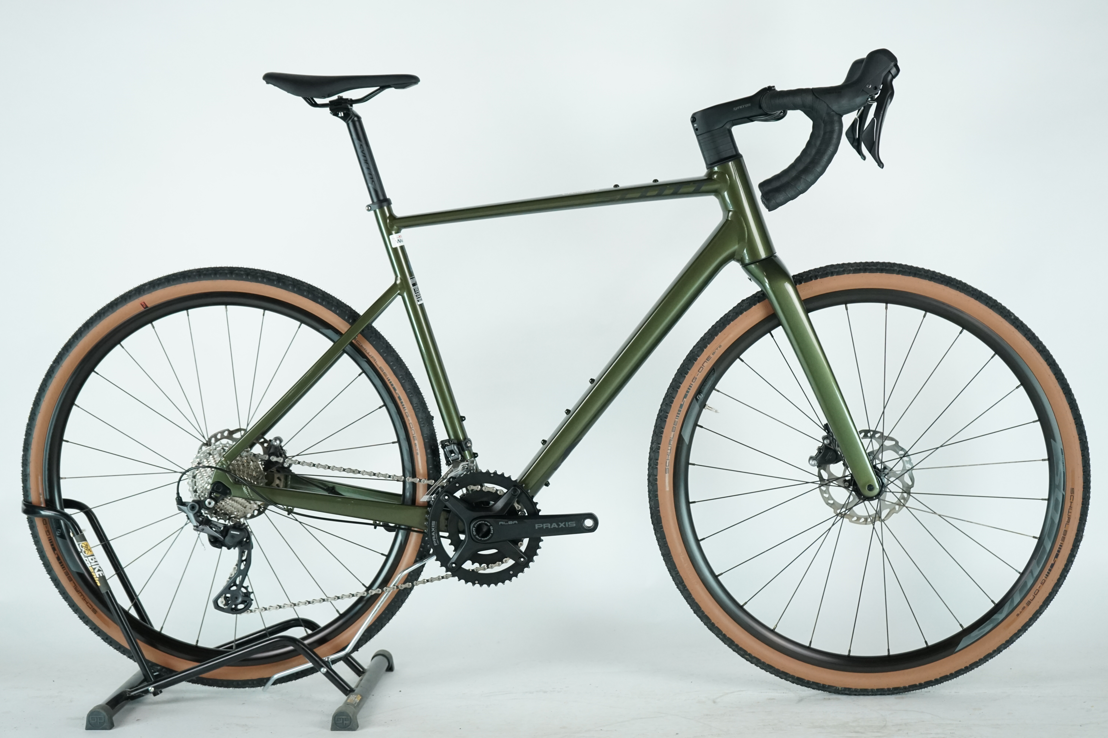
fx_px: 2000
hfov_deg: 31.0
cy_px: 369
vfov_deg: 20.9
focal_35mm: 65
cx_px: 554
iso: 2000
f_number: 5.6
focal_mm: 65
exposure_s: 1/200
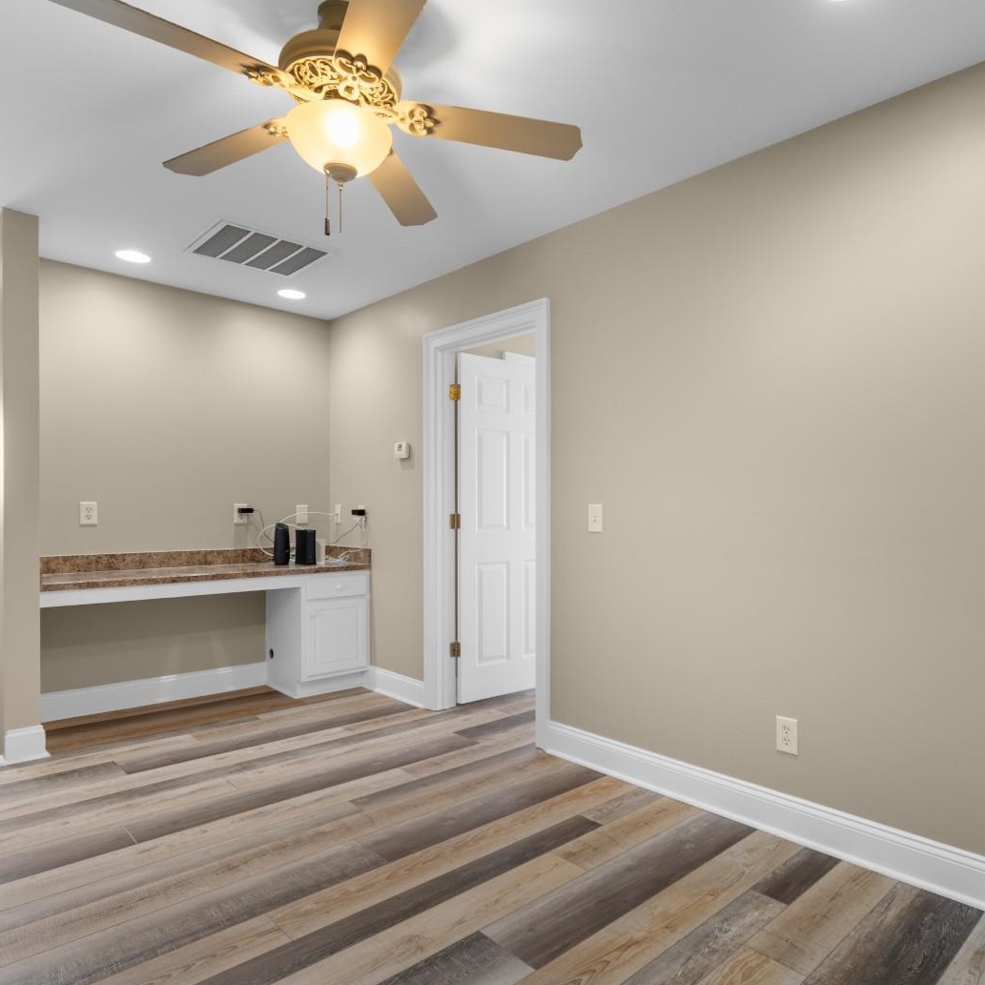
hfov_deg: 74.5
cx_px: 555
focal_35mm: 20
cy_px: 488
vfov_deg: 74.8
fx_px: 644
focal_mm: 10
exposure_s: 1/3
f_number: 4.5
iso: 100
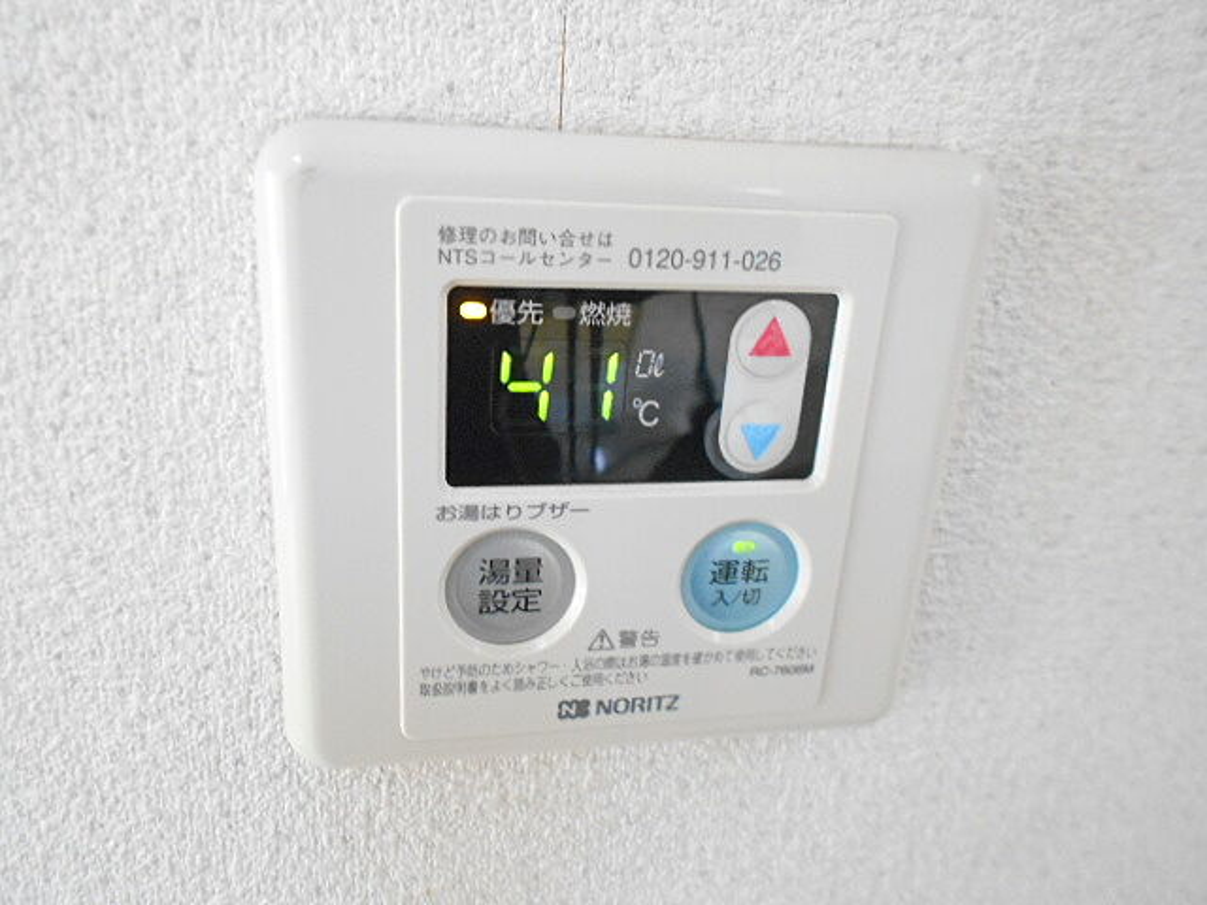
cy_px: 452
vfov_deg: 53.1
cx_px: 604
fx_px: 907
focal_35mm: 26
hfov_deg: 67.3
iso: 800
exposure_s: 1/30
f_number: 3.2
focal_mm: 4.6
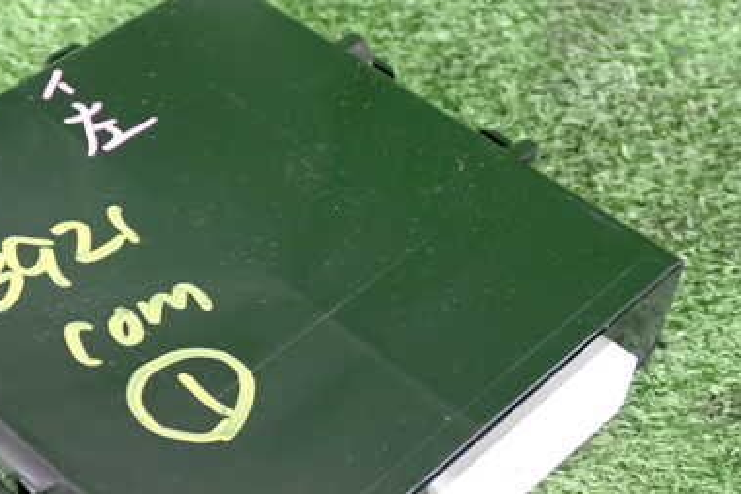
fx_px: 1482
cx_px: 274
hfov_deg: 28.0
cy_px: 344
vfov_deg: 18.8
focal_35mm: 72
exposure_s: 1/40
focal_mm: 7.84
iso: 400
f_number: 2.9
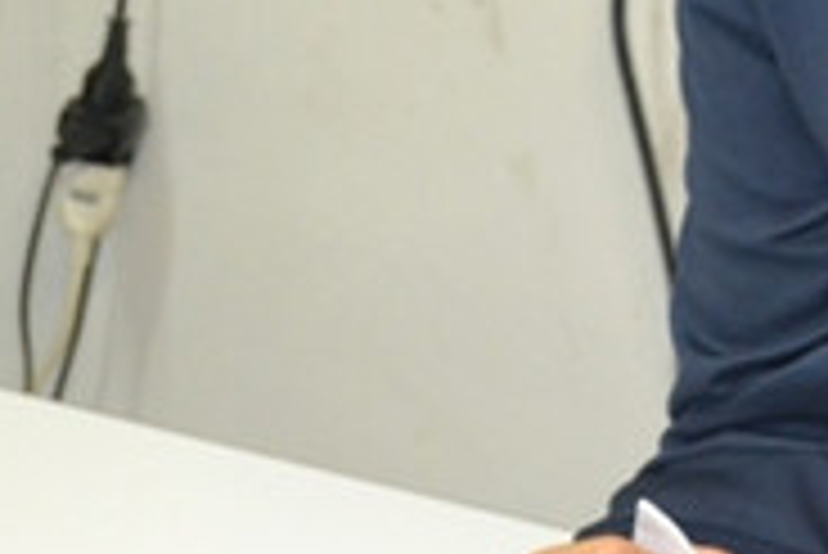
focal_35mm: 269
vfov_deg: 5.1
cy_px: -221
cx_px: 1116
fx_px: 6183
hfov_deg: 7.6
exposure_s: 1/60
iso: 2500
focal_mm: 55
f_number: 5.6
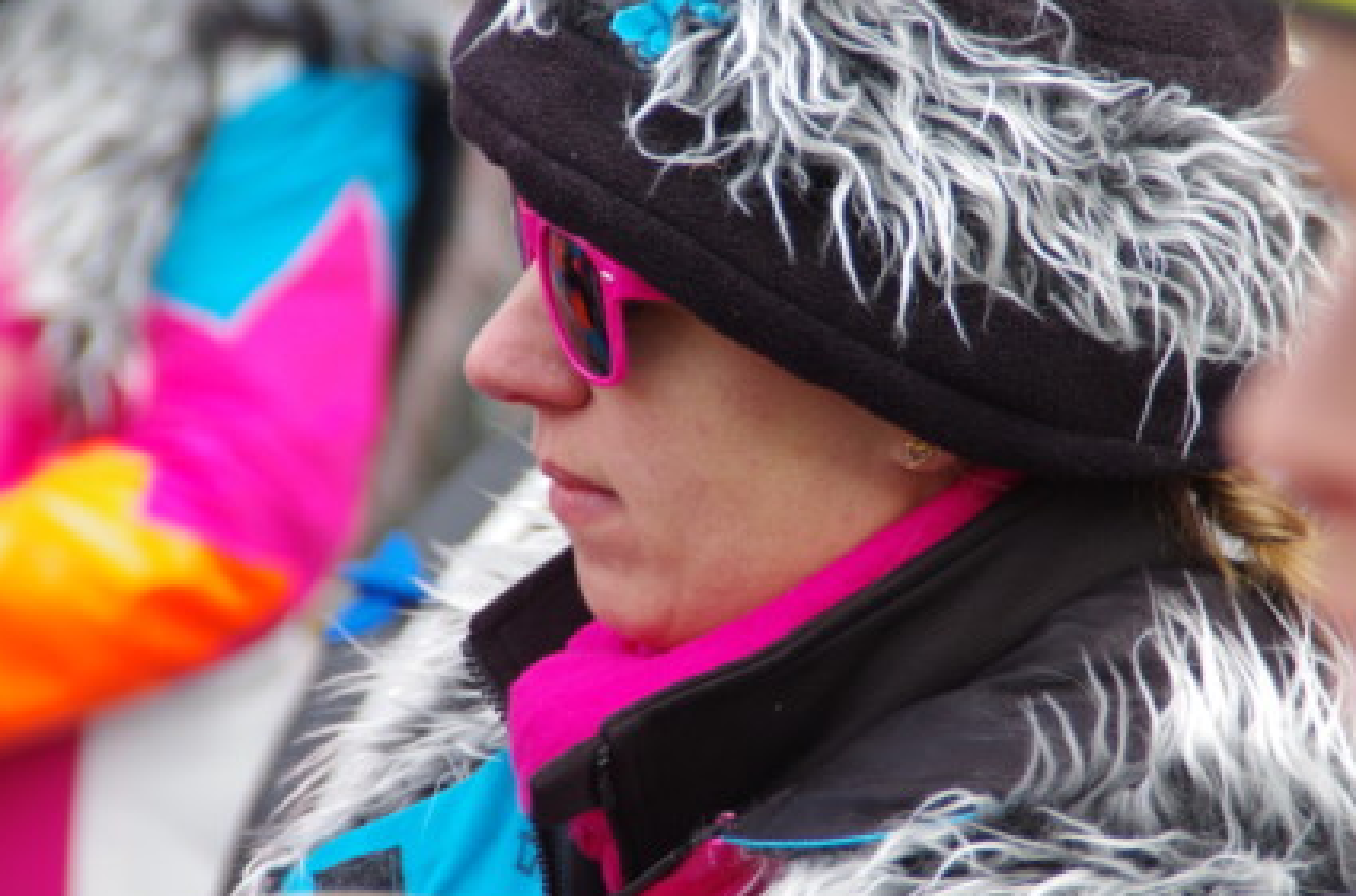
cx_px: 779
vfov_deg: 3.9
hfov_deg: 5.9
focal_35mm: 353
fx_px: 13262
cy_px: 474
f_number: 6.3
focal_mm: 200
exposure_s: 1/250
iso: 400
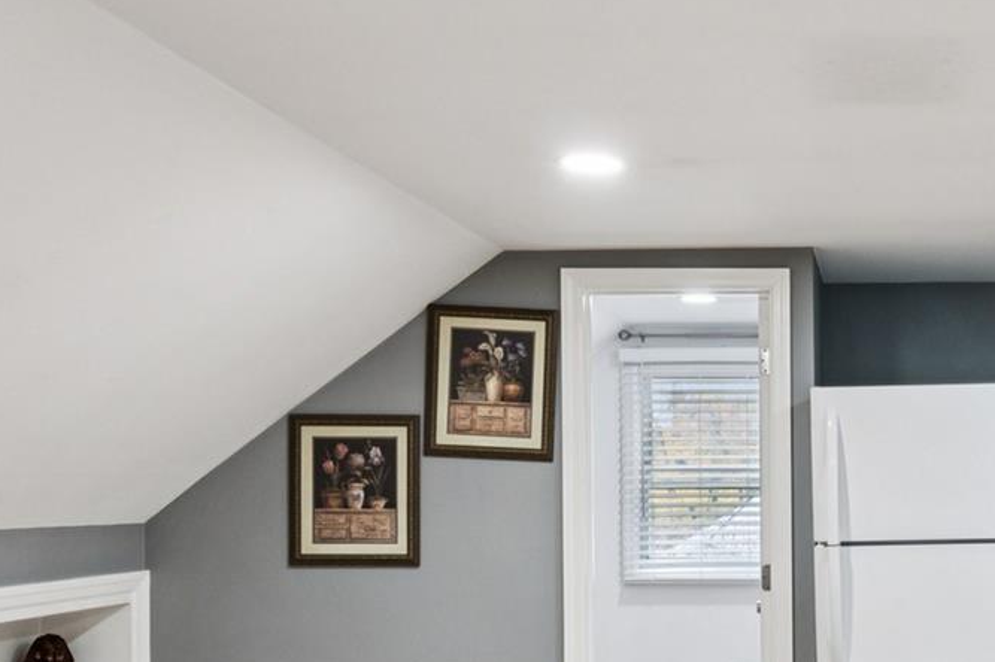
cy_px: 506
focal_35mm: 43
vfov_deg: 30.6
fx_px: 1188
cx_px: 923
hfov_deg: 41.3
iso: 800
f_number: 8
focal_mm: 14
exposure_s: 1/25
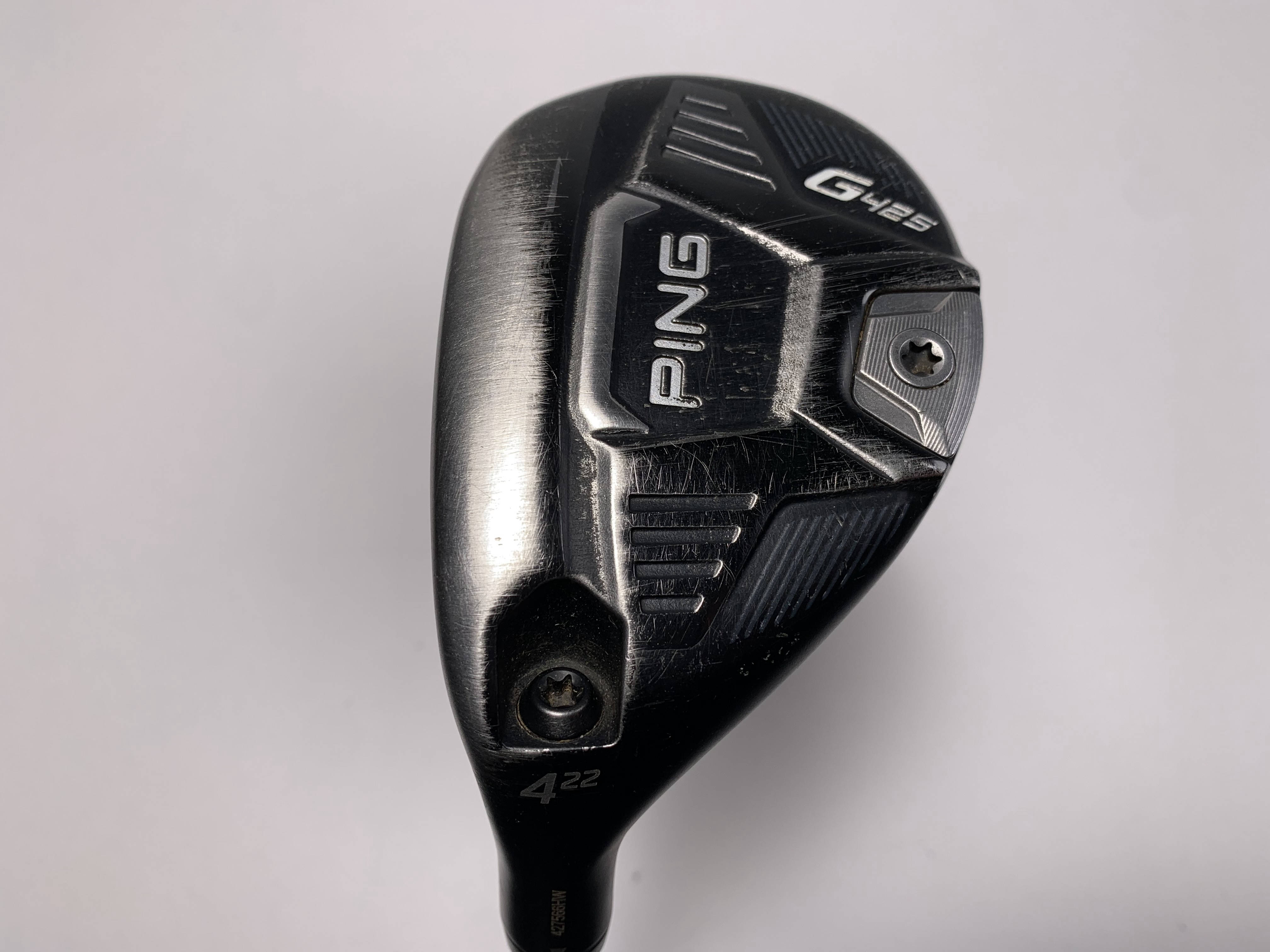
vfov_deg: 53.1
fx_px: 954
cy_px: 476
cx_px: 635
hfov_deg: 67.3
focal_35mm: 26
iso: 25
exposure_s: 1/267
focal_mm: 4.25
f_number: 1.8
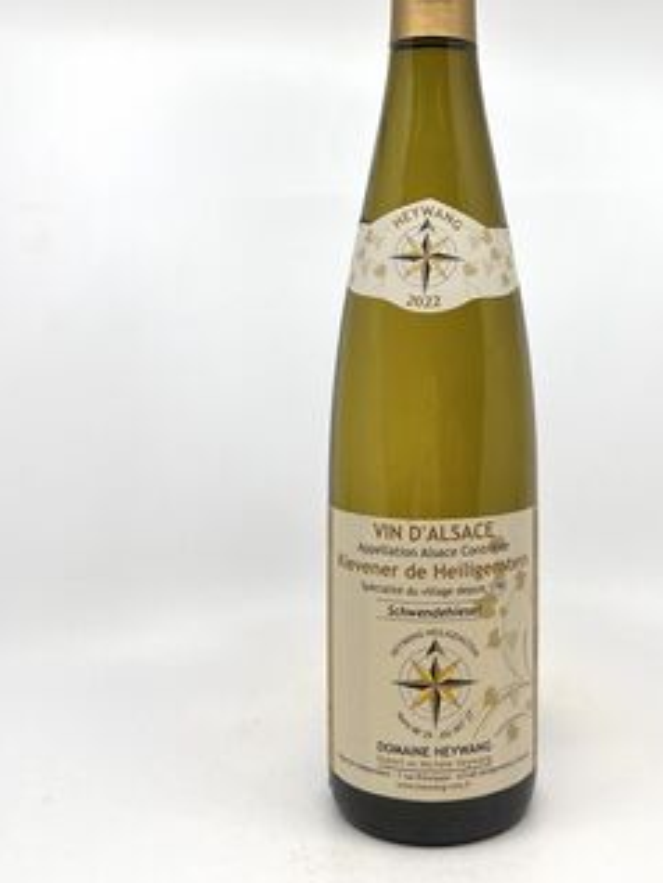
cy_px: 325
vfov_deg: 52.0
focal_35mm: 35
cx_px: 421
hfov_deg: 40.4
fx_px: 893
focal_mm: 5.1
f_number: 1.6
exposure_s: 1/891
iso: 50
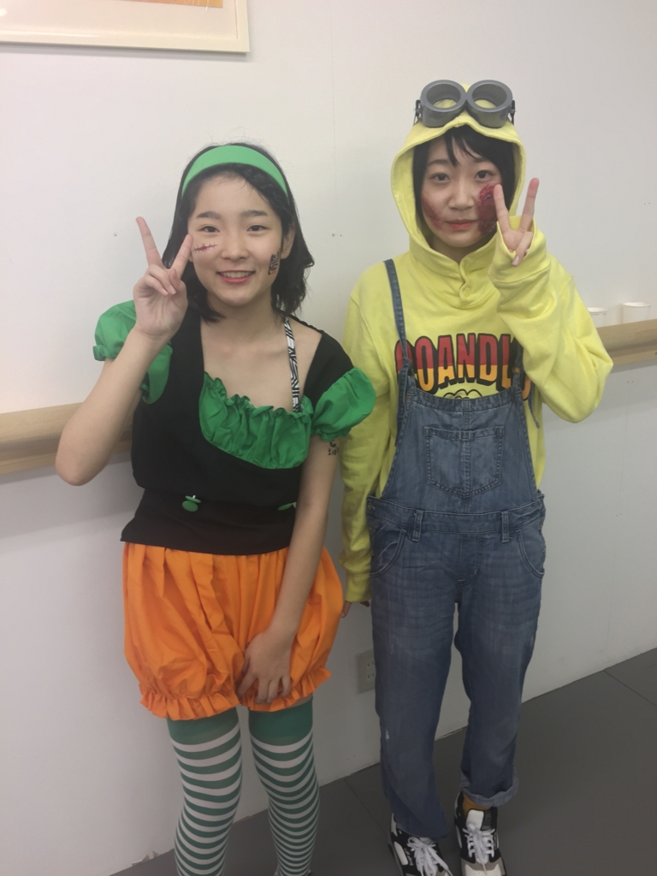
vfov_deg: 61.7
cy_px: 438
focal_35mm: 29
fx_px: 734
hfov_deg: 48.2
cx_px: 328
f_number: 2.2
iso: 64
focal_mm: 4.15
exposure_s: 1/33
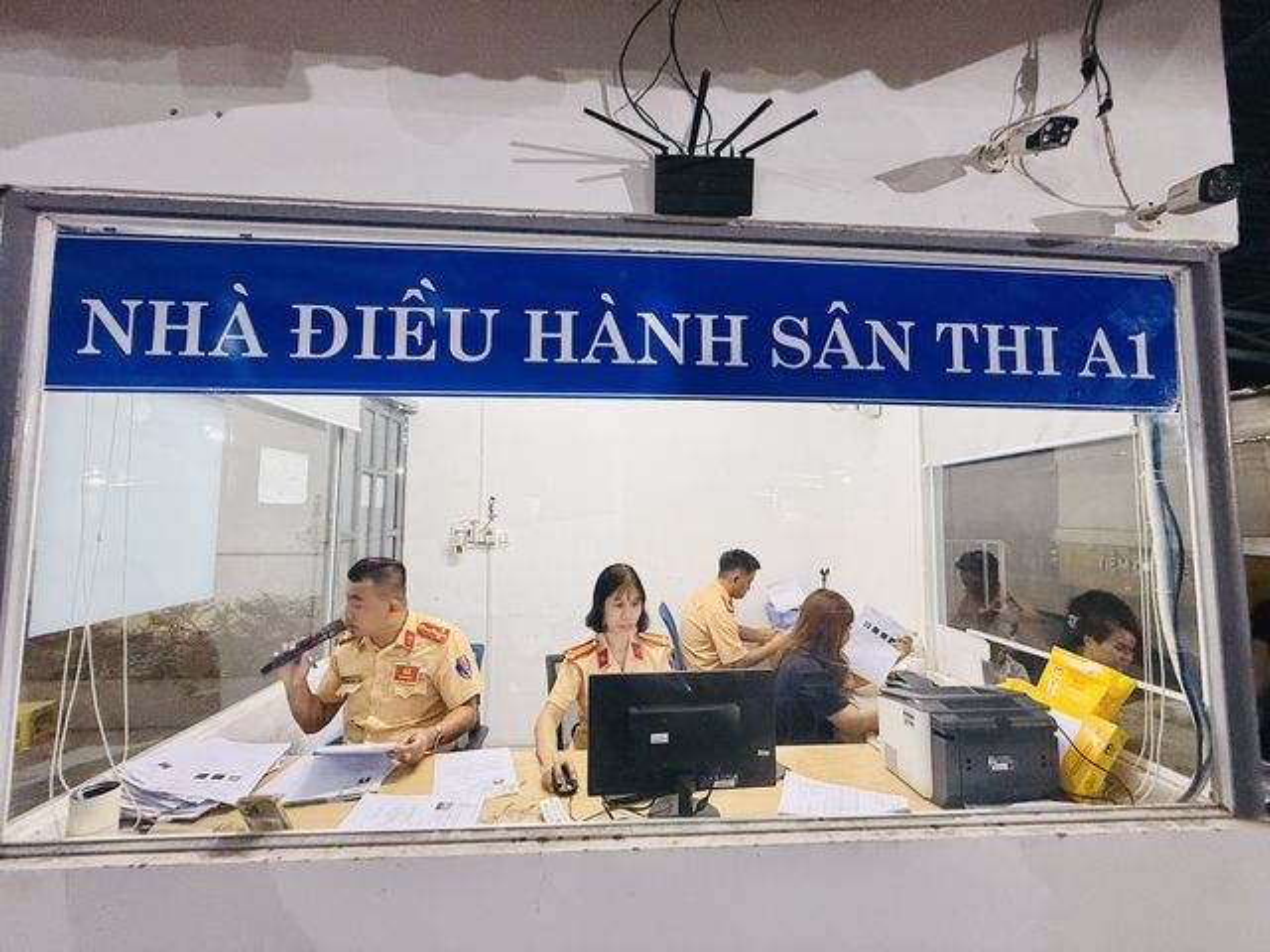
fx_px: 514
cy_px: 476
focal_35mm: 14
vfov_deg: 85.7
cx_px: 635
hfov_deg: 102.1
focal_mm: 2.22
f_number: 2.2
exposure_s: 1/50
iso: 400
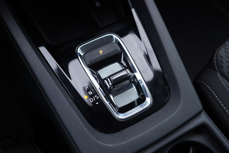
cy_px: 76
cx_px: 114
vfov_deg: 36.9
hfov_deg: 53.1
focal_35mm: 36
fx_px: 229
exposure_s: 1/40
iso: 160
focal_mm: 24
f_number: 2.8
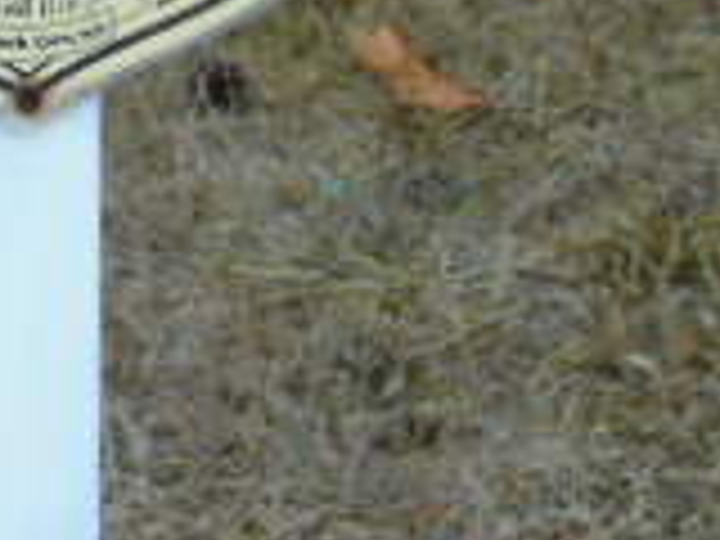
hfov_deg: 5.3
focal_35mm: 375
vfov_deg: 3.9
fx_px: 7800
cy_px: -216
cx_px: -94
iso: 80
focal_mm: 17
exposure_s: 1/160
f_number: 4.3
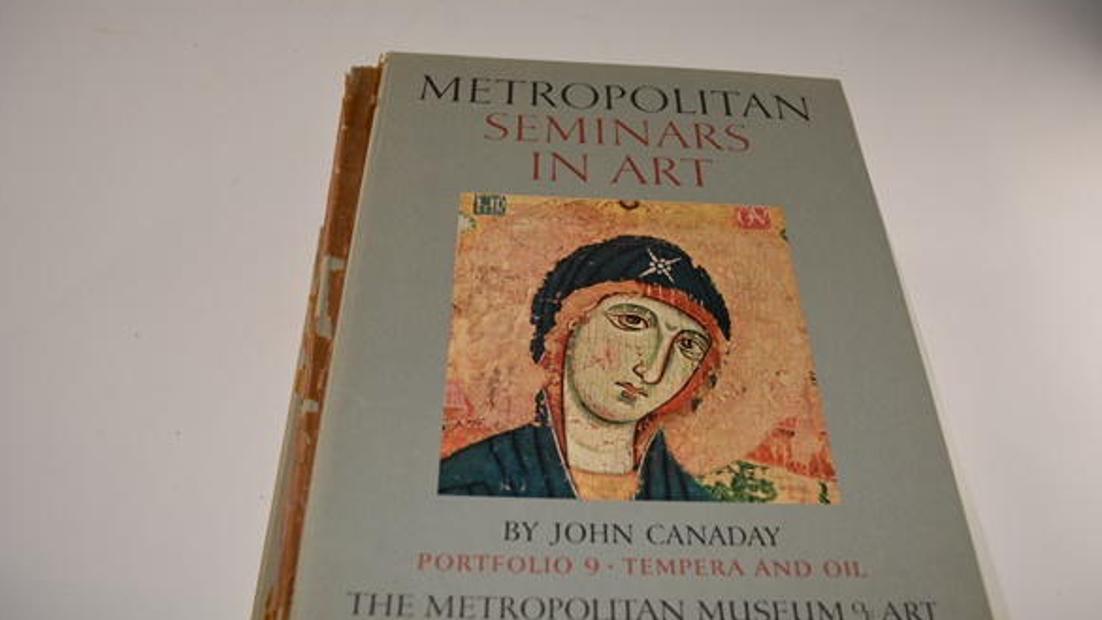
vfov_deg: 40.1
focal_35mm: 29
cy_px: 354
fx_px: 847
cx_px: 552
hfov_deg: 66.1
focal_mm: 18
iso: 140
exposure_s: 1/200
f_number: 3.5
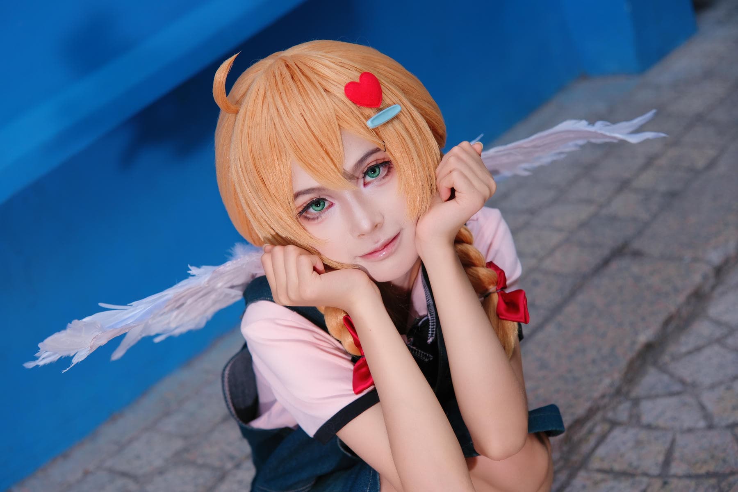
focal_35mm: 58
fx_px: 1189
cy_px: 246
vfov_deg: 23.4
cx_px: 369
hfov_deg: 34.5
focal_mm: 38.8
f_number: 2.8
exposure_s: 1/80
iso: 250
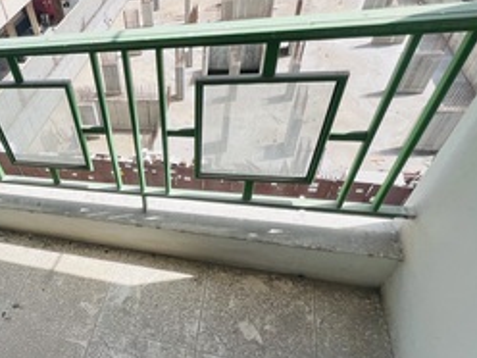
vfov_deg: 56.2
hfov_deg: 65.5
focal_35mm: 24
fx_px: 331
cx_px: 99
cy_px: 220
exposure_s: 1/1597
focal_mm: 1.57
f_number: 1.8
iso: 32
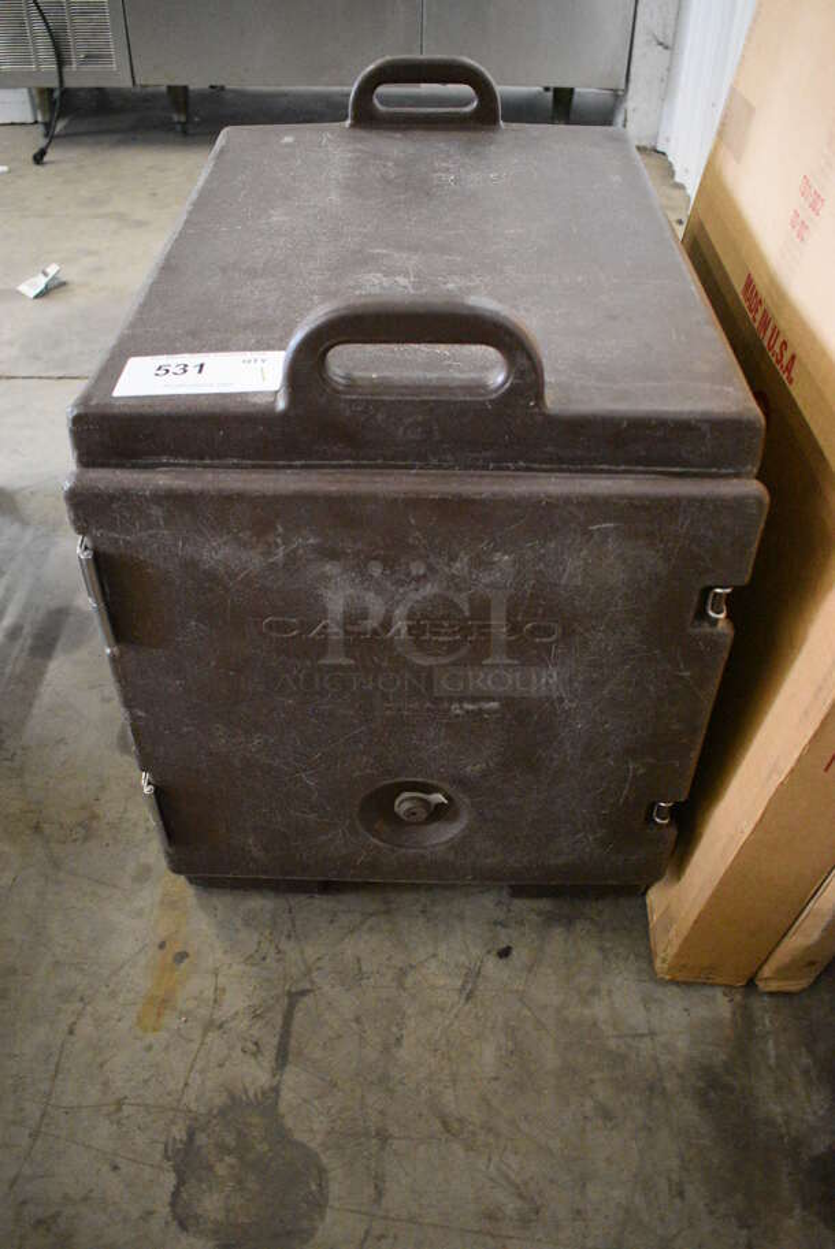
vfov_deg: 61.9
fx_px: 1042
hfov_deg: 43.7
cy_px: 624
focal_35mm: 30
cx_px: 418
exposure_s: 1/125
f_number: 3.5
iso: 7200
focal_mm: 20
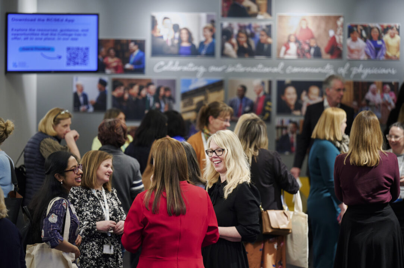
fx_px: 1514
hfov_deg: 15.2
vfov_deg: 10.1
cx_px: 202
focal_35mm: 135
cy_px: 134
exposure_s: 1/200
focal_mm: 135
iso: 1250
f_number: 2.8
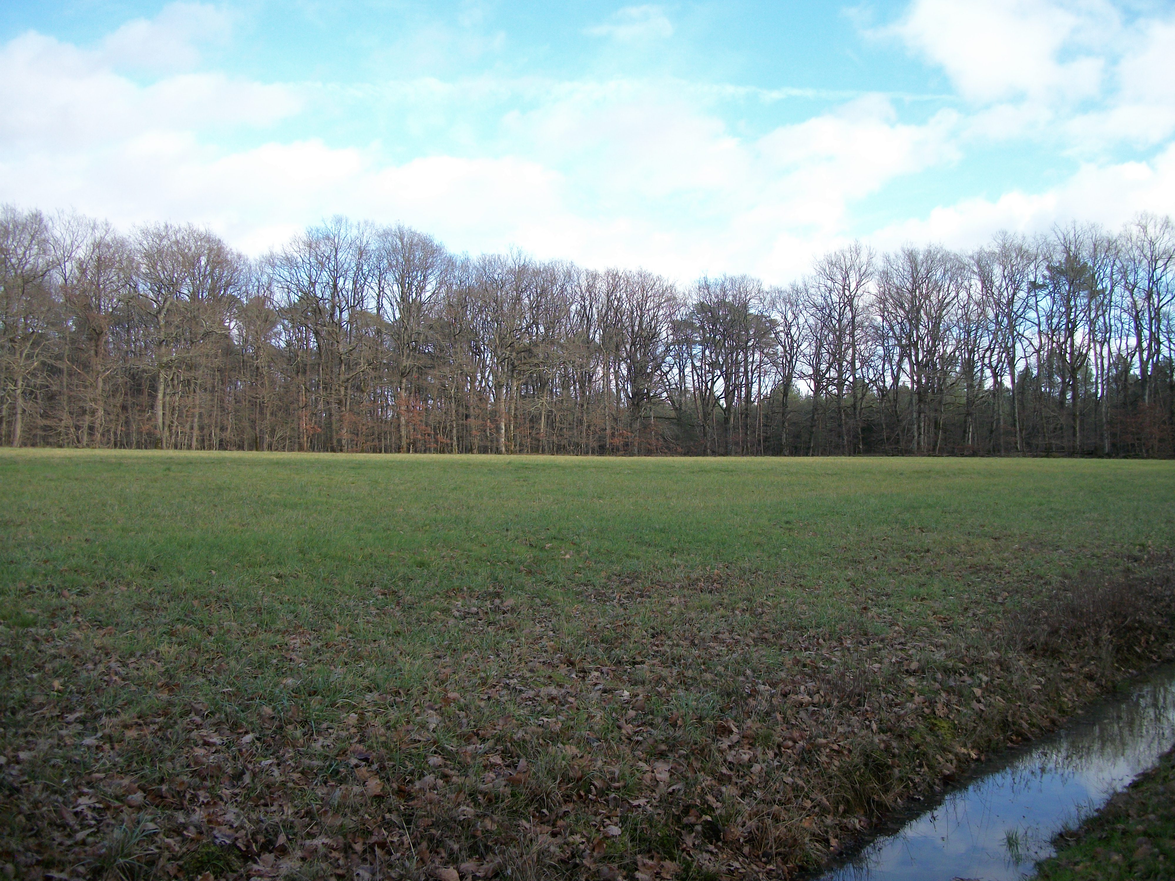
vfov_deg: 44.2
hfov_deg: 56.8
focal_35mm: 32
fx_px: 1086
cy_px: 440
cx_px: 588
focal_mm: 5.7
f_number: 2.9
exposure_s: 1/320
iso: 80
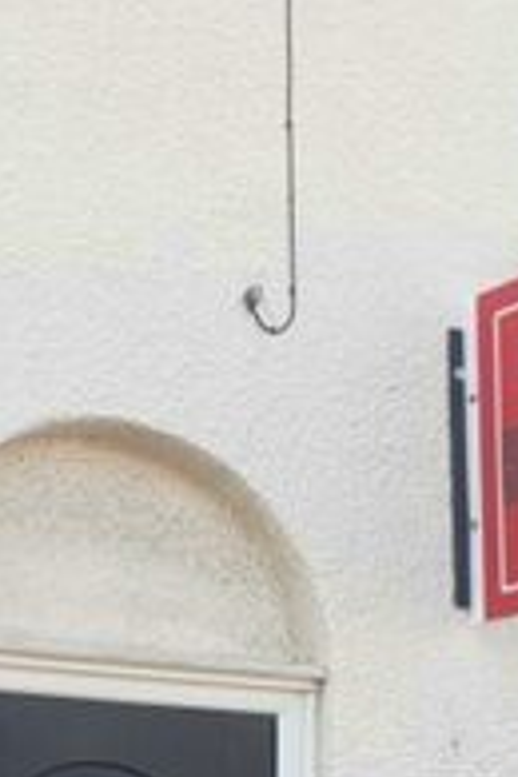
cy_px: 751
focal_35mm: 101
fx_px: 2180
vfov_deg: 19.7
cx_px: 239
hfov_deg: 13.6
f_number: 1.9
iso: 40
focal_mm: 3.6
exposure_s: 1/255
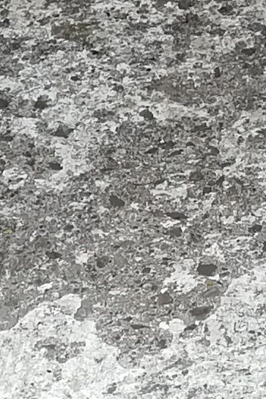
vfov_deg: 10.0
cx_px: 558
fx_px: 2185
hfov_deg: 6.7
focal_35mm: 197
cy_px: -240
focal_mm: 3.83
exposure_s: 1/204
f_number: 2.2
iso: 50
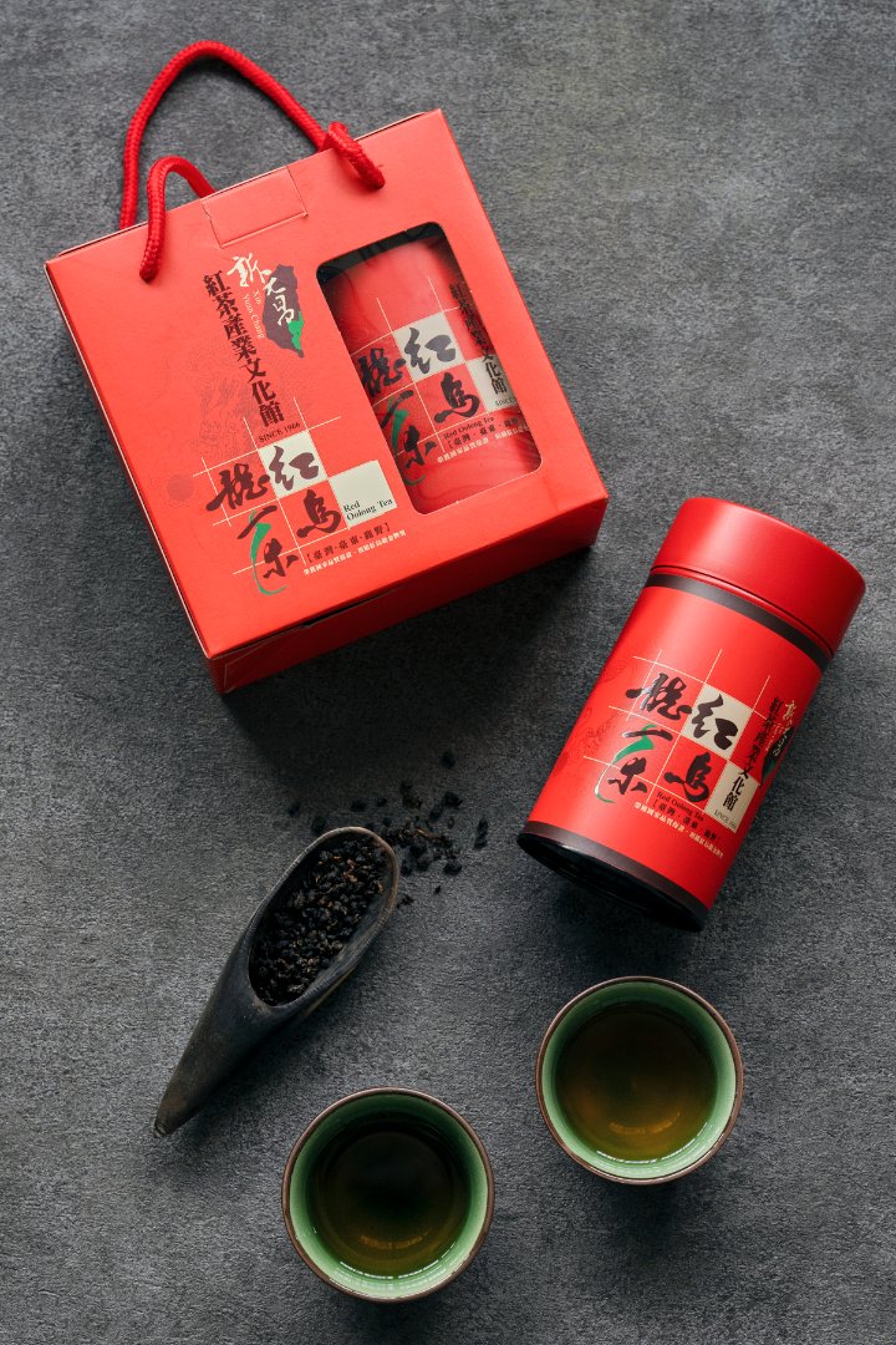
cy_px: 672
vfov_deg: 24.2
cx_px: 448
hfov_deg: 16.3
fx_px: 3136
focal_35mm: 84
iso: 1000
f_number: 4.5
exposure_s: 1/100
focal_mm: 56
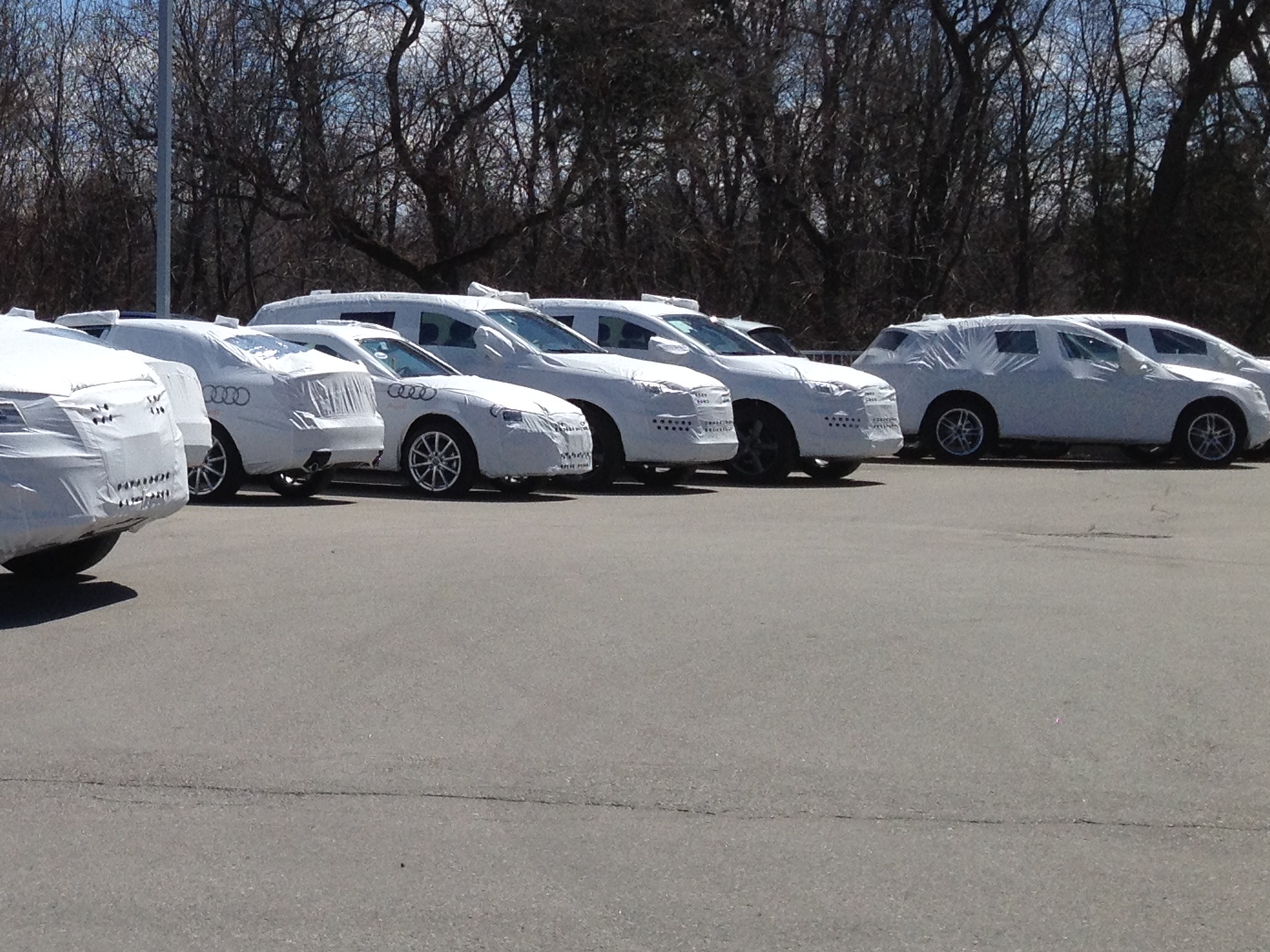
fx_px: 3009
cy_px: 162
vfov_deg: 17.8
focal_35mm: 82
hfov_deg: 22.7
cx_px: -48
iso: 50
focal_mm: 4.28
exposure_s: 1/3247
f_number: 2.4
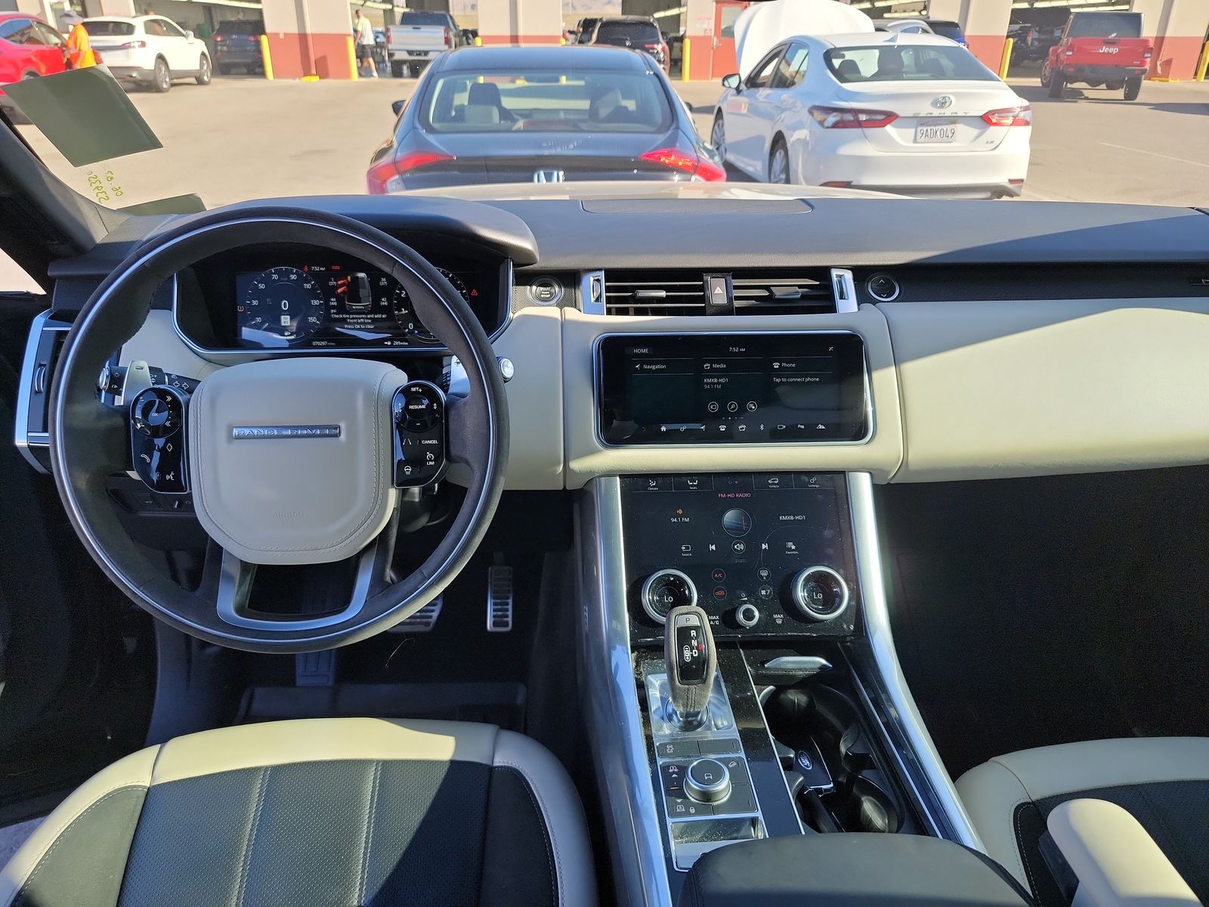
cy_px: 454
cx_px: 604
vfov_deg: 56.8
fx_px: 838
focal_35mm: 24
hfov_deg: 71.6
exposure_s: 1/119
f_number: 1.8
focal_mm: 6.7
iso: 50
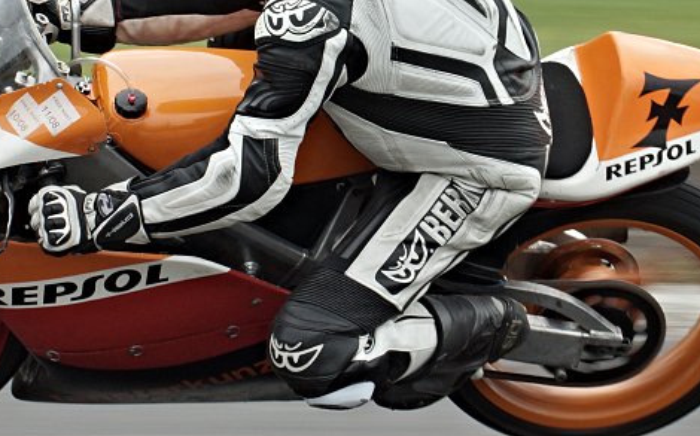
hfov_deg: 3.8
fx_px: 10428
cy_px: 118
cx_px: 287
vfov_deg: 2.4
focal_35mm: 547
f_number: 14
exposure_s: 1/80
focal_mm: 140
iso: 200
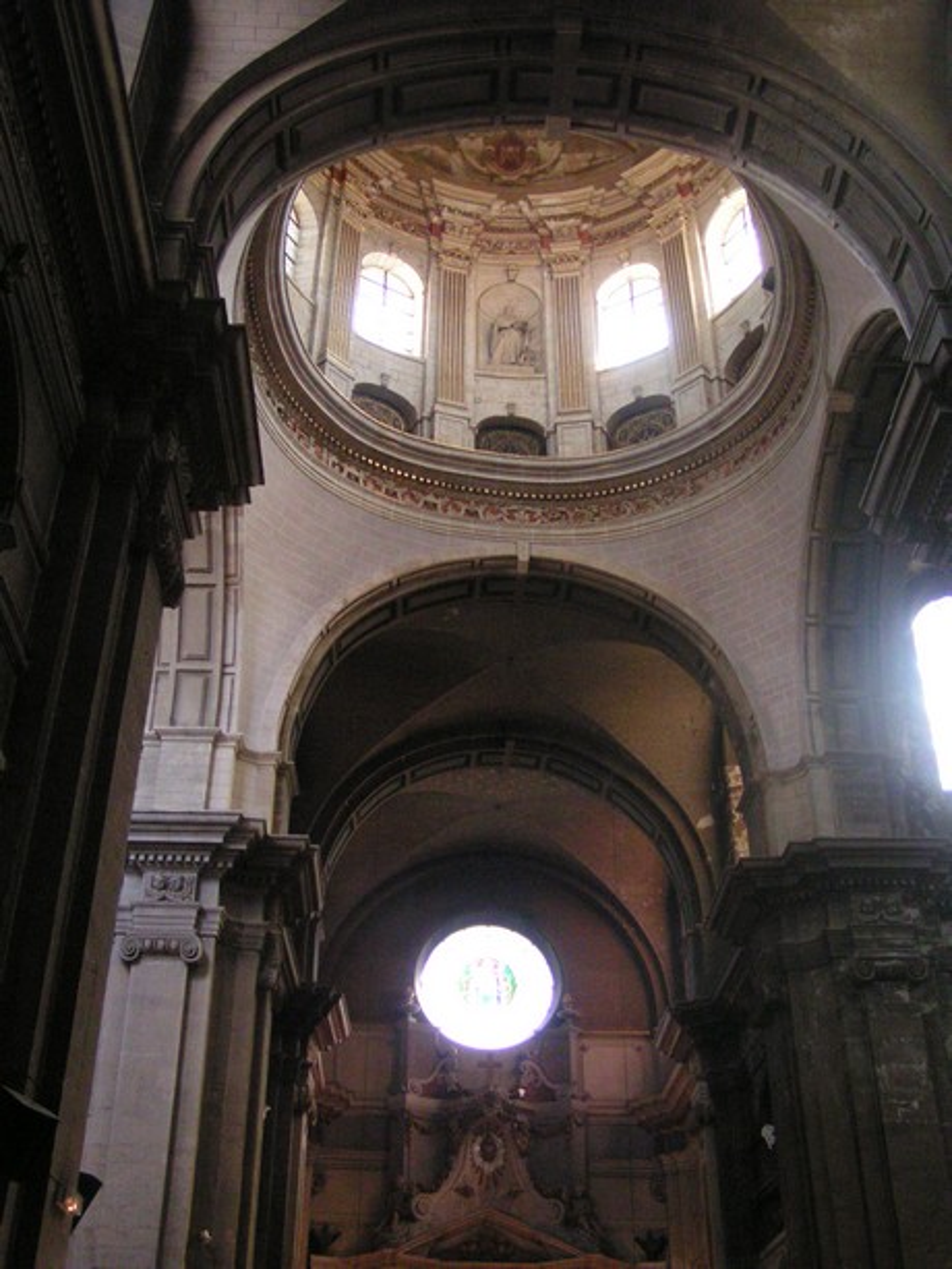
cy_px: 634
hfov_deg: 37.7
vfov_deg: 49.0
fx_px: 1393
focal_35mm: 38
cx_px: 476
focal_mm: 5.8
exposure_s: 1/40
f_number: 2.8
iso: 400
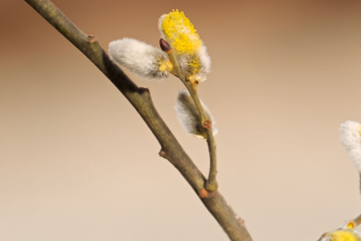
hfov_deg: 1.2
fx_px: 16691
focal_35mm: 1664
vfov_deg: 0.8
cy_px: -79
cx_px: 177
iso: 1250
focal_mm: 582
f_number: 7.1
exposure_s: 1/2000
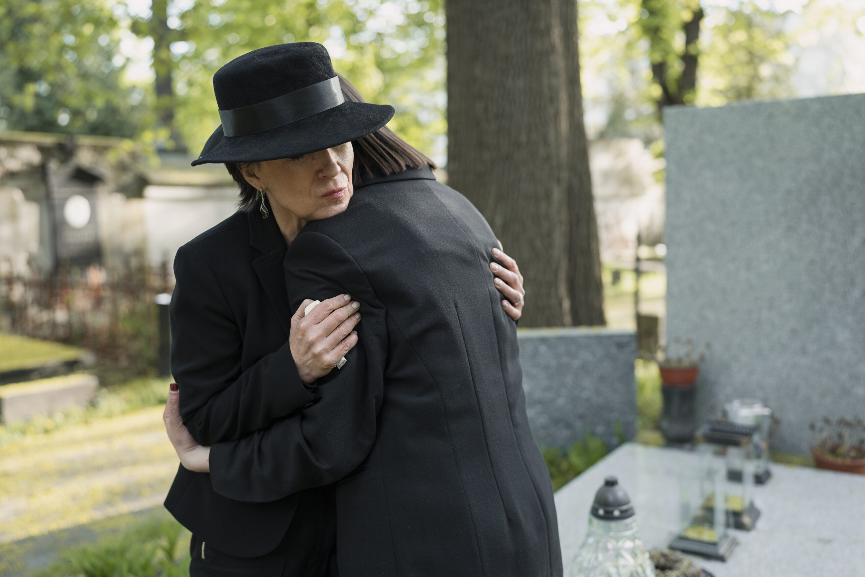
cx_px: 432
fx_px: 841
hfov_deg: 54.4
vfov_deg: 37.9
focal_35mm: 35
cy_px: 288
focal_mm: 35
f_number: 2
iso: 640
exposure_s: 1/320
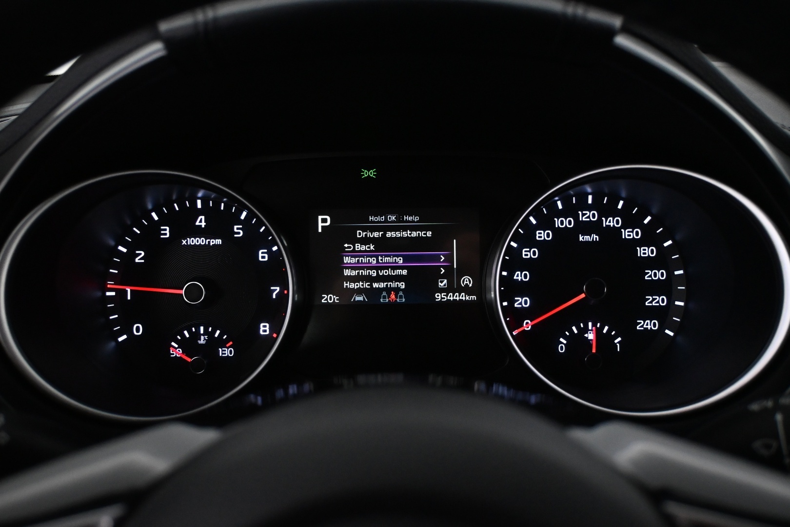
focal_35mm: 38
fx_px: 823
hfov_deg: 51.3
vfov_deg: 35.5
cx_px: 395
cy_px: 264
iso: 4000
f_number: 4.2
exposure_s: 1/80
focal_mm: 25
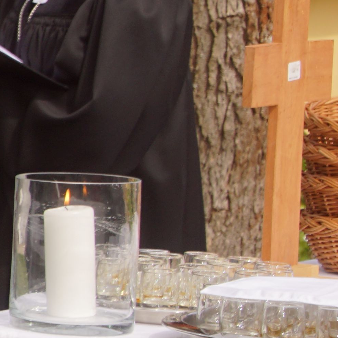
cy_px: 102
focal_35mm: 387
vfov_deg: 4.5
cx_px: -679
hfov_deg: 4.4
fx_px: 4275
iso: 100
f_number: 8
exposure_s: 1/125
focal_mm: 50
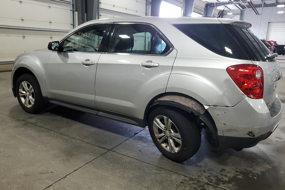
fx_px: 222
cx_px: 147
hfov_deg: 65.5
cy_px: 91
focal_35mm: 28
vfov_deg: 46.4
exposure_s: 1/60.2
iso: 94
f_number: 1.5
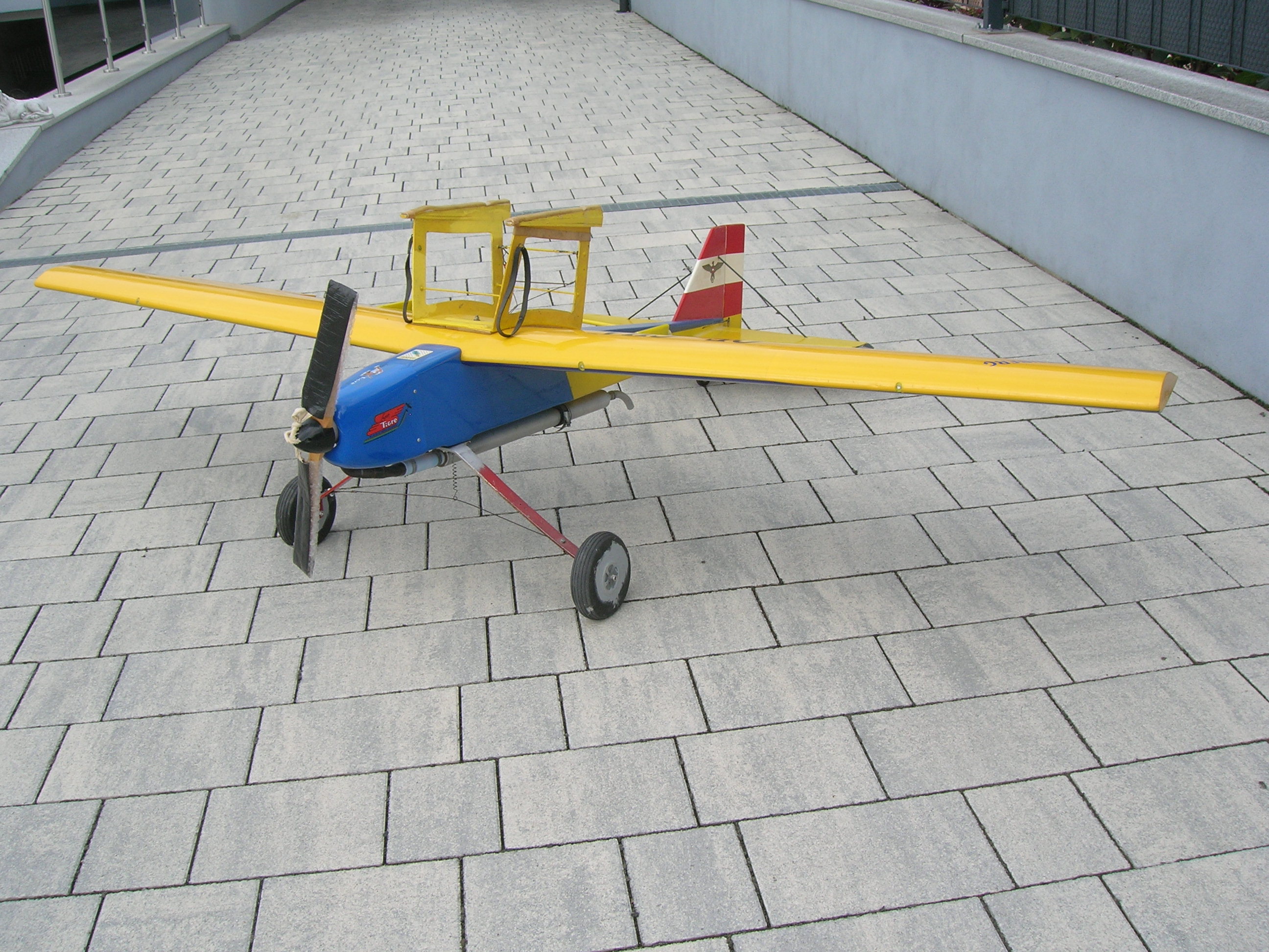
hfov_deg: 54.0
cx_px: 634
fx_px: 1246
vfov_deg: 41.8
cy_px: 476
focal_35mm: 34
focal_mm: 5.7
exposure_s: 1/228
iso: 50
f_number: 4.9
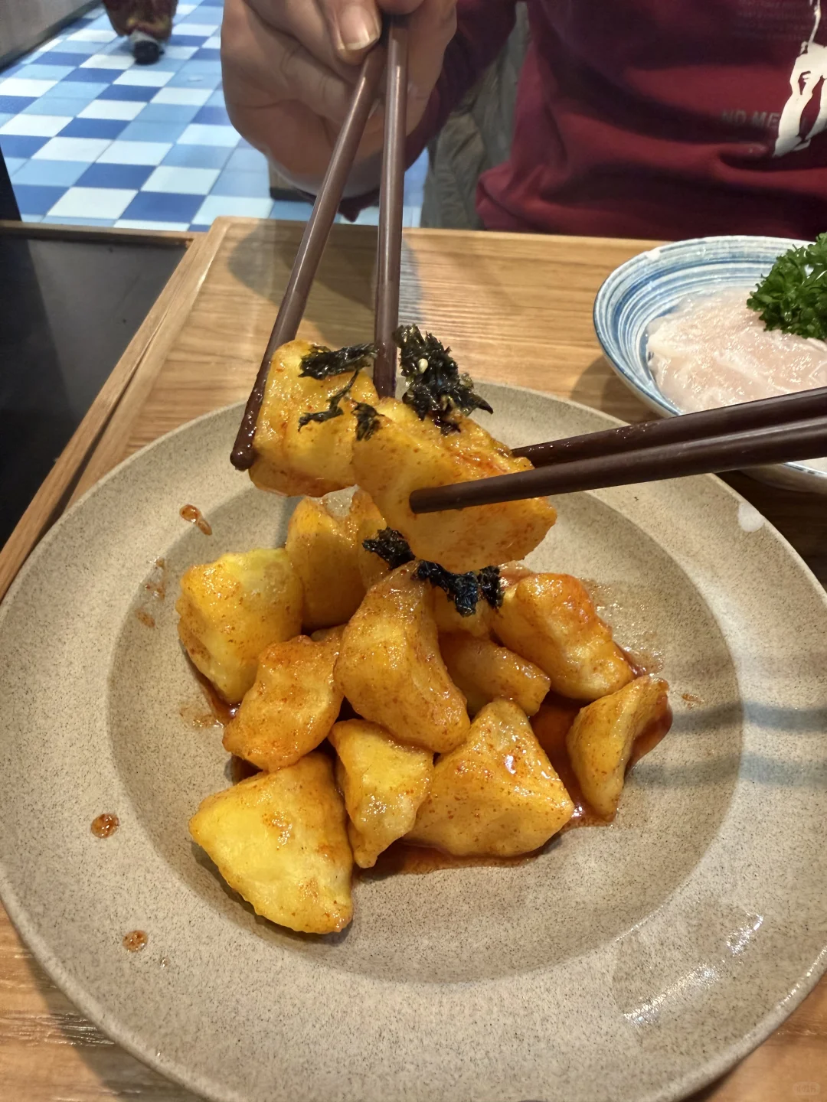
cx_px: 414
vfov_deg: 71.6
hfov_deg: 56.8
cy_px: 551
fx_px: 765
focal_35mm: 24
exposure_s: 1/50
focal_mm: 2.22
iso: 400
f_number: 2.2
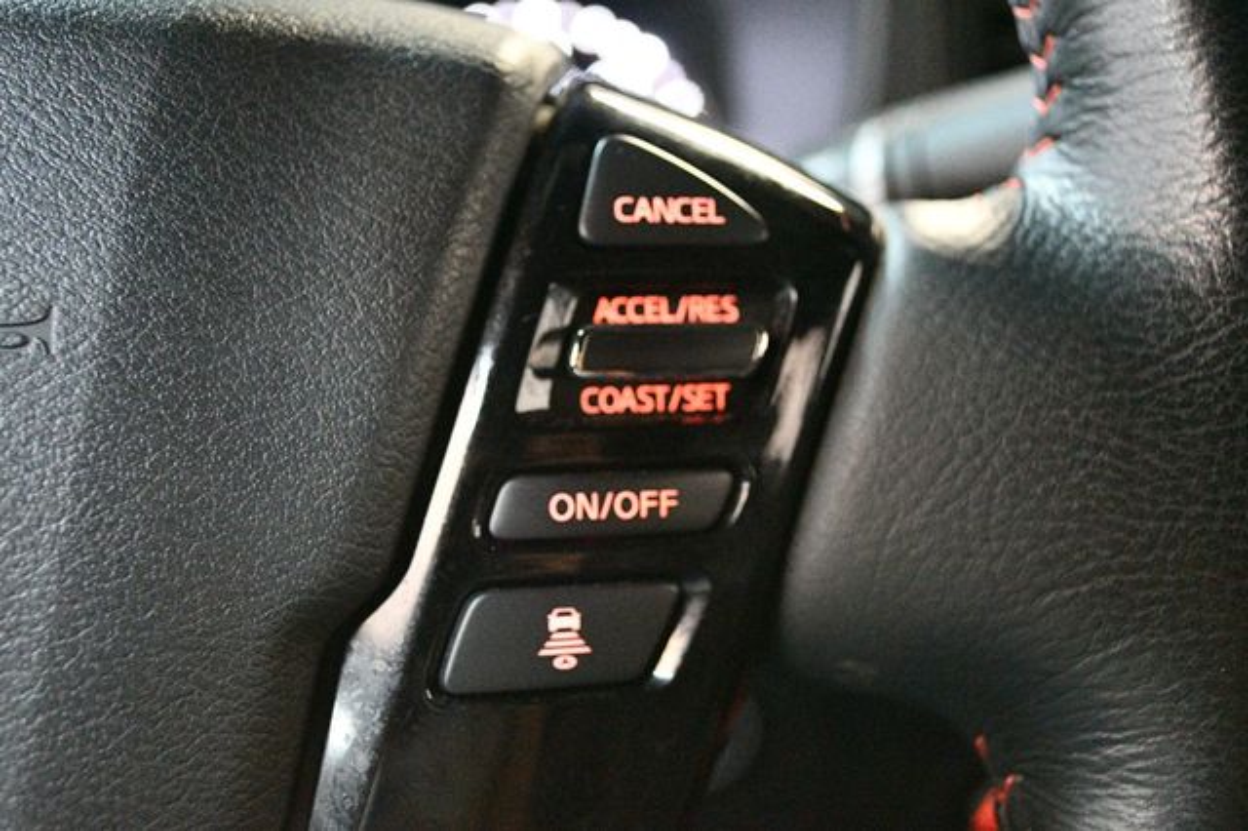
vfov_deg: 28.0
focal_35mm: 48
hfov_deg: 41.1
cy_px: 416
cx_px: 624
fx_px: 1663
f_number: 4.8
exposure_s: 1/50
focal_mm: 32
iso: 12800
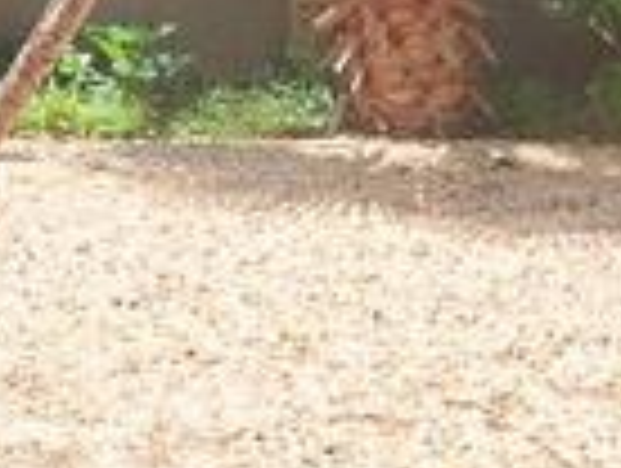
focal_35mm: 139
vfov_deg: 10.4
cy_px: -176
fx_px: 2498
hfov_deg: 14.2
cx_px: 297
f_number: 1.75
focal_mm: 5.25
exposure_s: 1/621
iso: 100
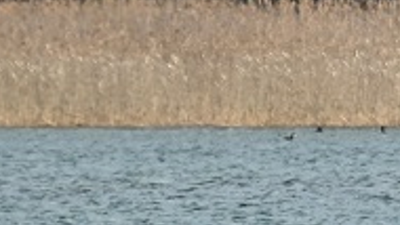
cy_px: -102
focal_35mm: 2477
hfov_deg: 0.9
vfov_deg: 0.5
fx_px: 26279
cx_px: 1354
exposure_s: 1/1000
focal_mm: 300
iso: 220
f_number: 5.6
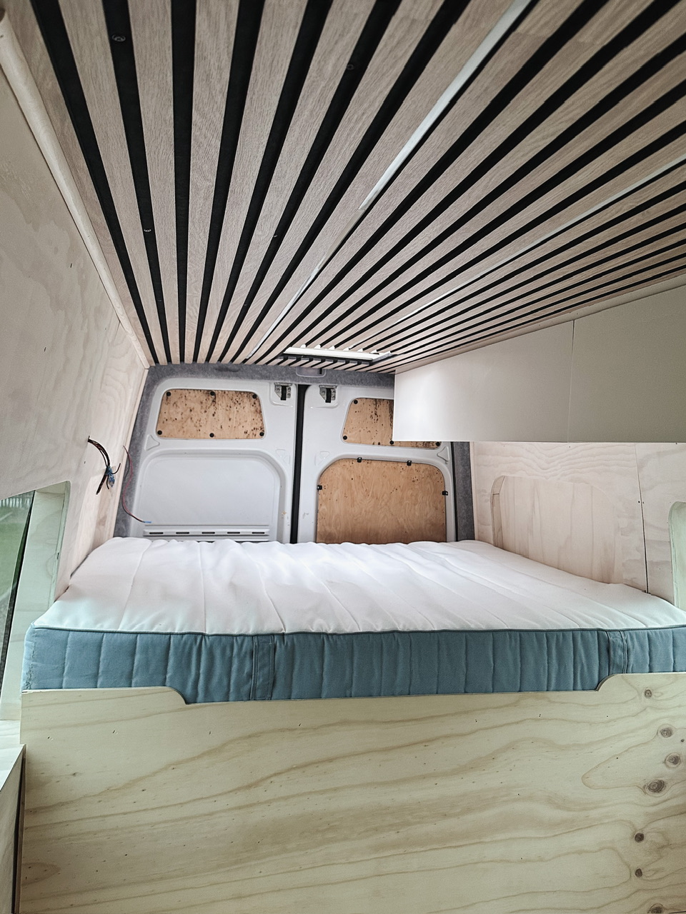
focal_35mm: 24
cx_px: 343
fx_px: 634
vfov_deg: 71.6
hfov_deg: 56.8
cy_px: 457
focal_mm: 6.86
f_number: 1.8
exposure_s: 1/90
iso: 250
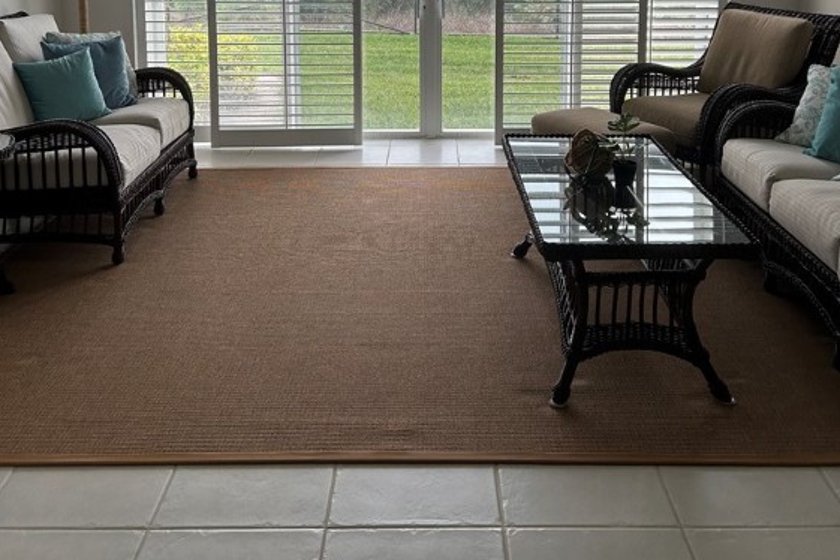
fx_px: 863
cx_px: 428
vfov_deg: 33.4
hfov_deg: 51.9
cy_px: 21
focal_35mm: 37
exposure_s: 1/121
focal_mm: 5.7
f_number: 1.5
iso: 50
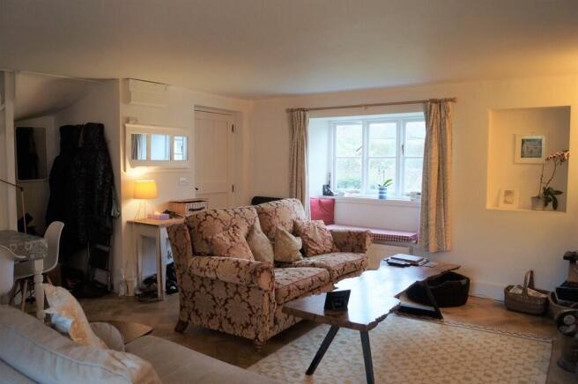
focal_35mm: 27
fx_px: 433
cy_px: 192
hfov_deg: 67.4
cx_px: 289
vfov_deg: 47.8
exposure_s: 1/60
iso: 800
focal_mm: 18
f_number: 4
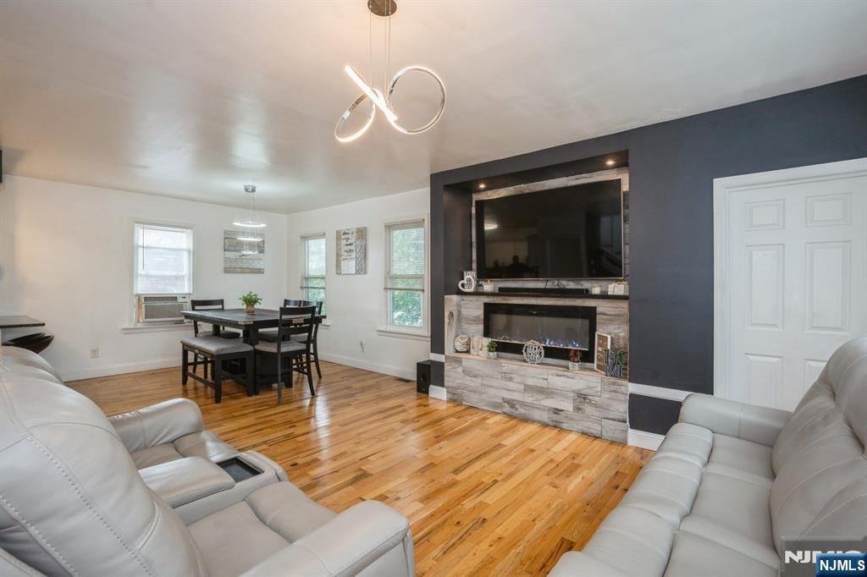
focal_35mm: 16
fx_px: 385
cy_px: 288
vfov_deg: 73.7
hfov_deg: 96.8
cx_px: 434
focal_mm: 16
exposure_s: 1/30
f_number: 8
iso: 640
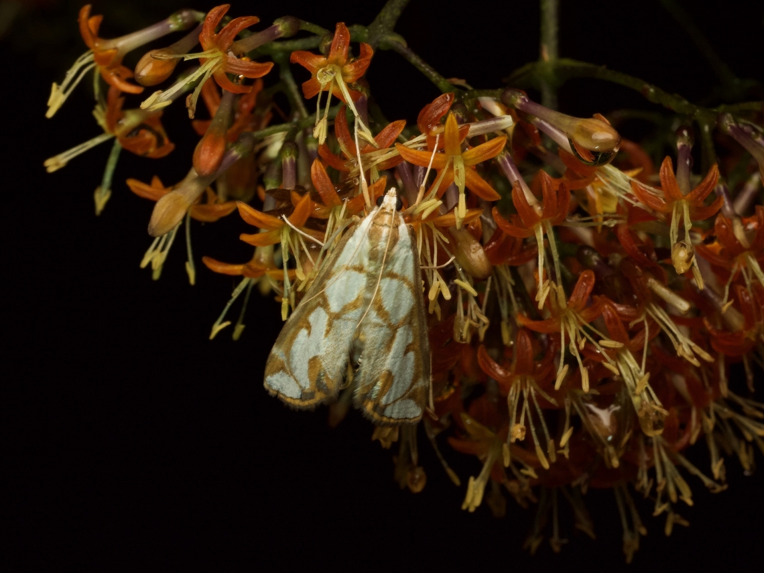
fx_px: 2648
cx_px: 382
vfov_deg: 12.3
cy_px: 286
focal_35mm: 120
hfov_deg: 16.4
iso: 800
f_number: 13
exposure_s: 1/125
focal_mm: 60
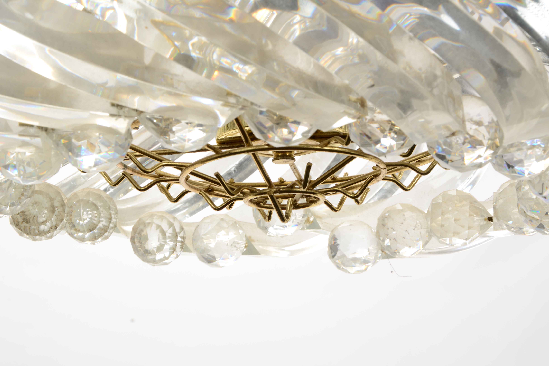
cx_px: 276
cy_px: 184
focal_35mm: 94
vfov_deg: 14.6
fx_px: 1433
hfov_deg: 21.7
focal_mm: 62
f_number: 16
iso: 200
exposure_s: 1/160
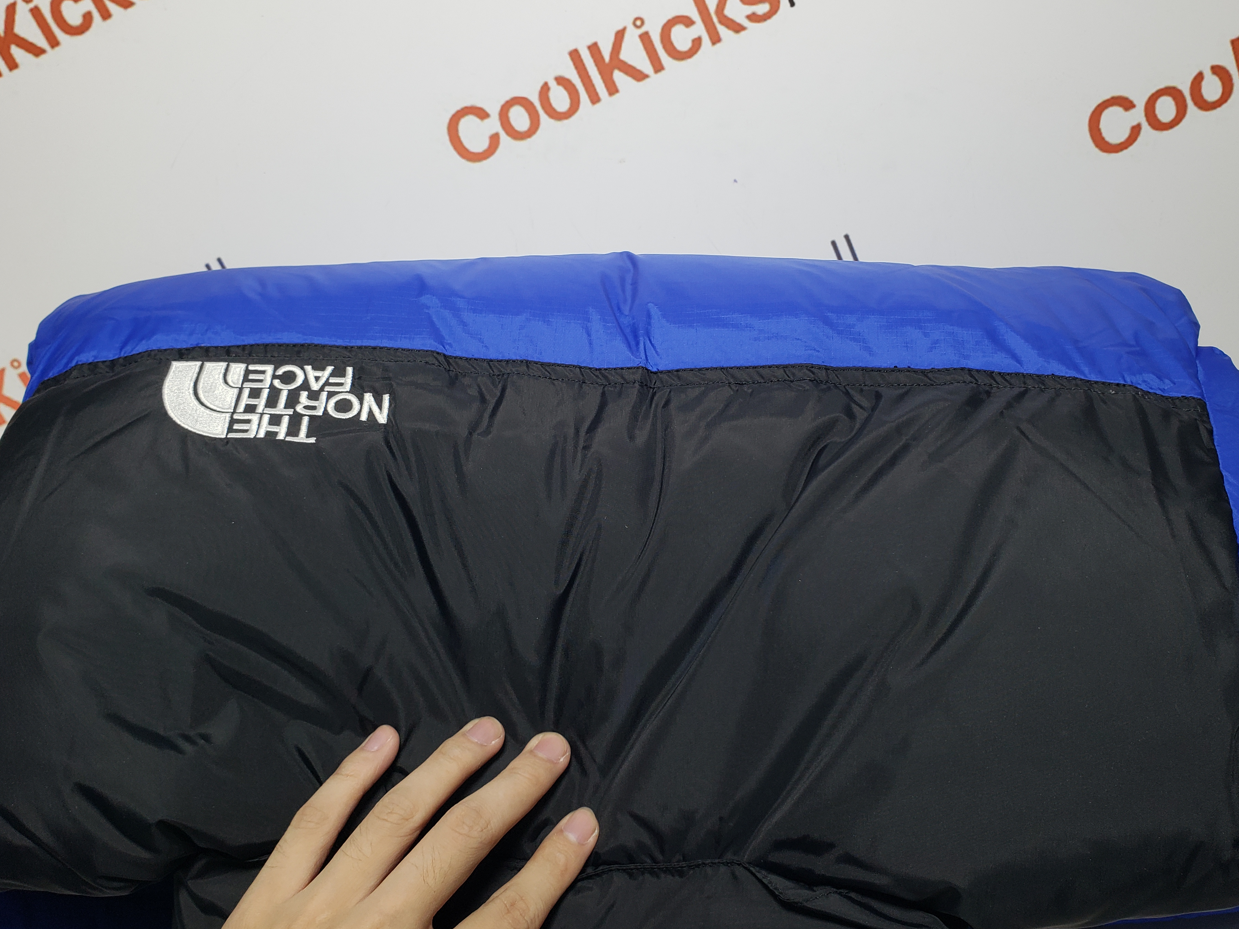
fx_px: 1038
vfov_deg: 48.2
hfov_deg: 61.6
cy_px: 449
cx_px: 652
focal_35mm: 29
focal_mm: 4.3
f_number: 2.4
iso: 50
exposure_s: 1/199
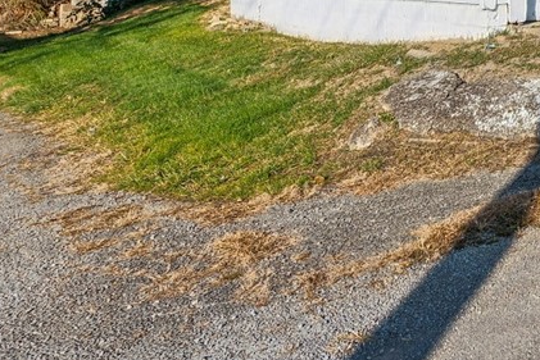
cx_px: 684
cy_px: -18
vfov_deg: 25.8
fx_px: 735
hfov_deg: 31.8
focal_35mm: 49
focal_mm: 19
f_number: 11
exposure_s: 1/13
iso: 50
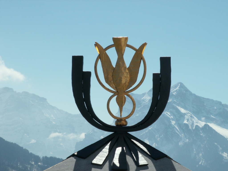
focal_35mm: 146
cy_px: 86
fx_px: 962
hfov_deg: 13.5
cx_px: 114
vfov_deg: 10.2
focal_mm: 23.84
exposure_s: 1/400
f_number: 8
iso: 50
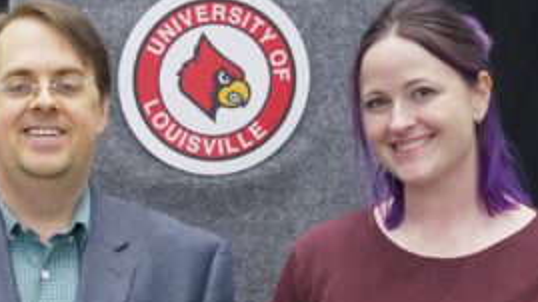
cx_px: 64
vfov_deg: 9.7
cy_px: 300
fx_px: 1774
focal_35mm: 124
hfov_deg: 17.0
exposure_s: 1/50
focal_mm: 30.6
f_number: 2.8
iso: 800
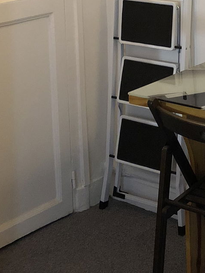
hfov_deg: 15.3
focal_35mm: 94
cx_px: 237
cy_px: -29
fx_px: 741
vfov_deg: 19.9
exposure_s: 1/14
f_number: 1.8
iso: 100
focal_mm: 3.99
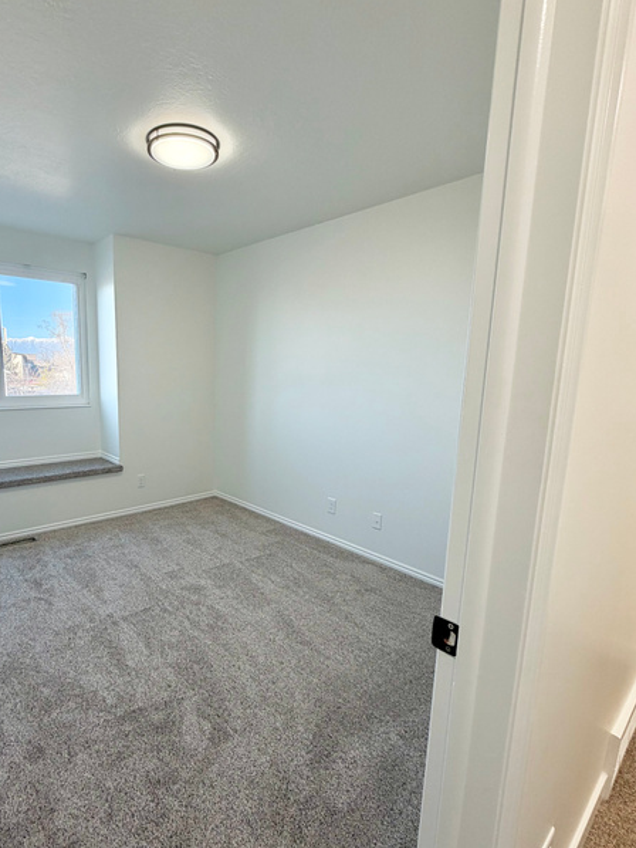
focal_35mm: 18
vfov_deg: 87.7
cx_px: 240
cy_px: 442
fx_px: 441
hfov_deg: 70.5
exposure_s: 1/120
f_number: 2.2
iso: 80
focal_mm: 2.22
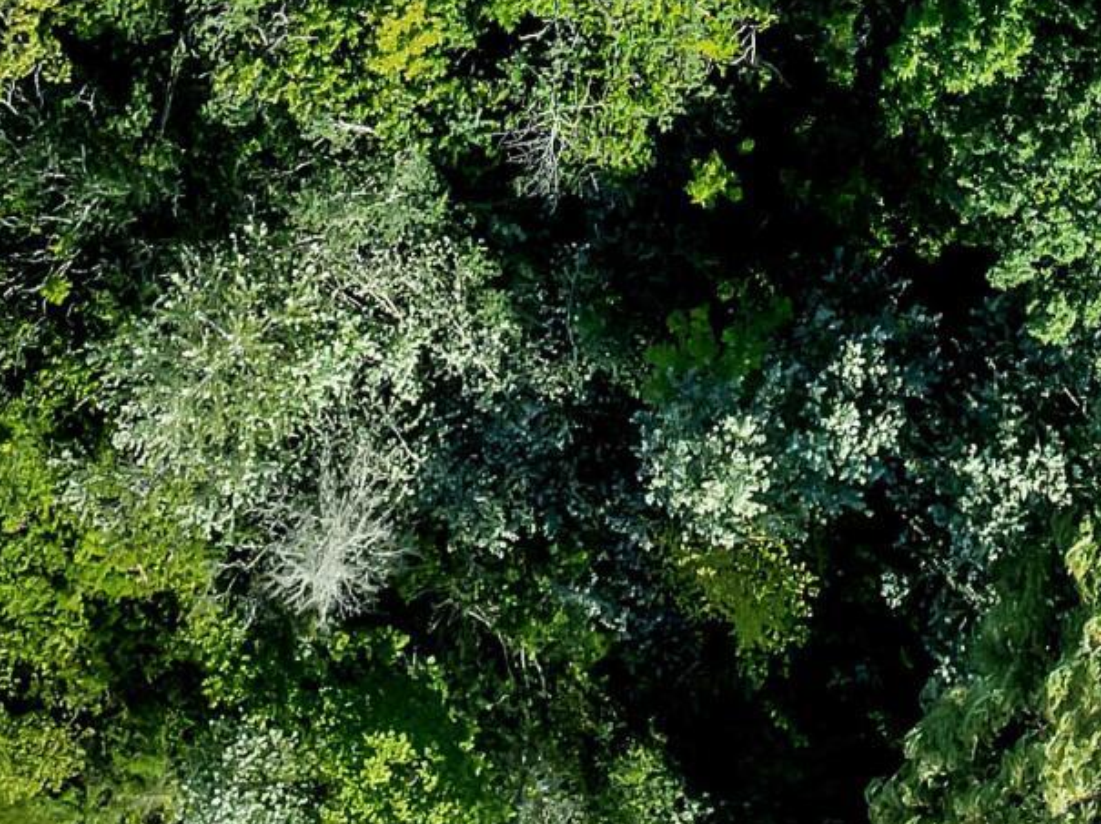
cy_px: -1022
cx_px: 921
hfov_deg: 16.4
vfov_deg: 10.9
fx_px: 3783
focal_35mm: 119
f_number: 2.8
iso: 100
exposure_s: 1/640
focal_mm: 12.29
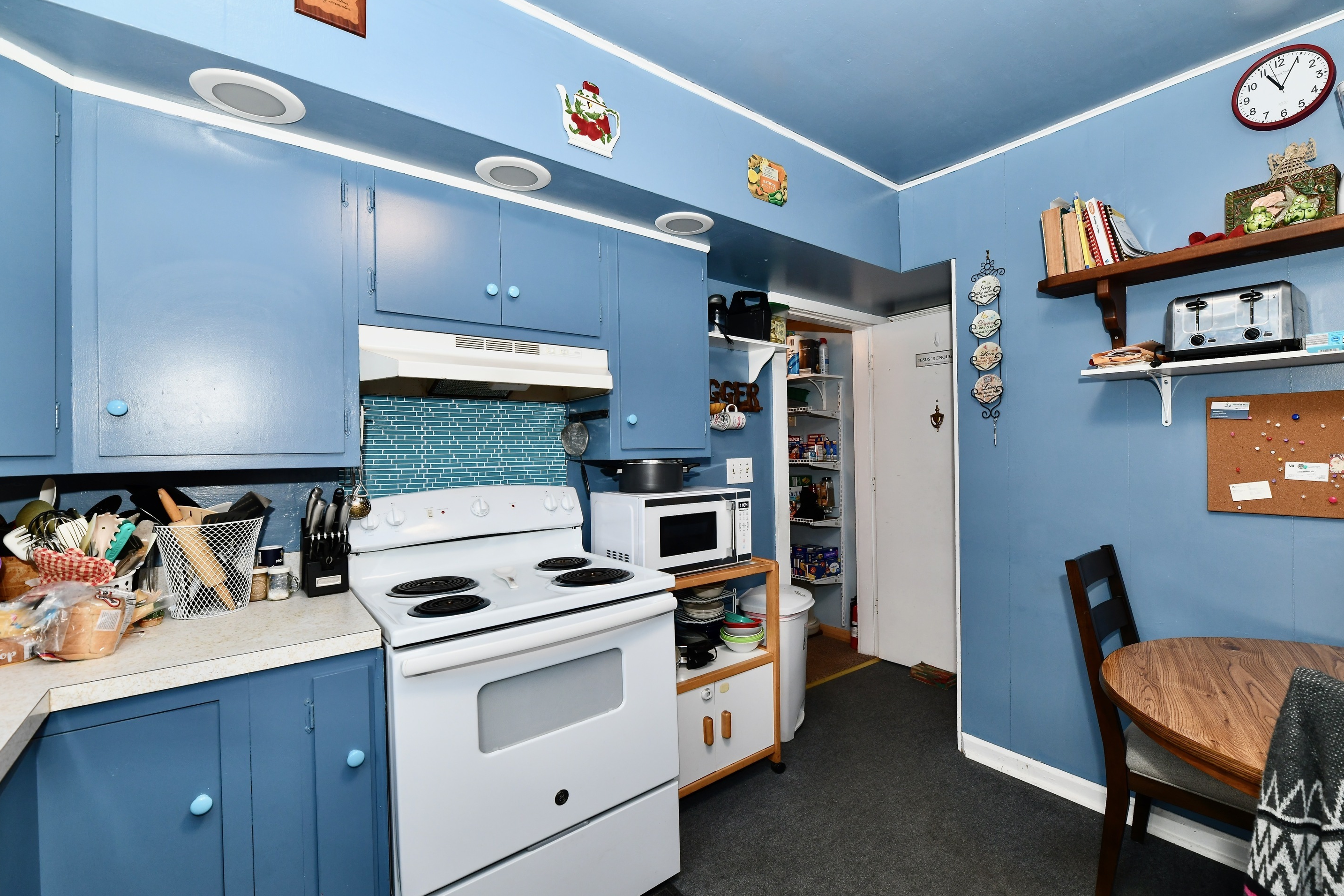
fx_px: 560
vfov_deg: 77.3
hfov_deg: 100.4
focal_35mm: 15
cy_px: 469
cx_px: 695
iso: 640
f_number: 6.3
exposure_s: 1/60
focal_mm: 14
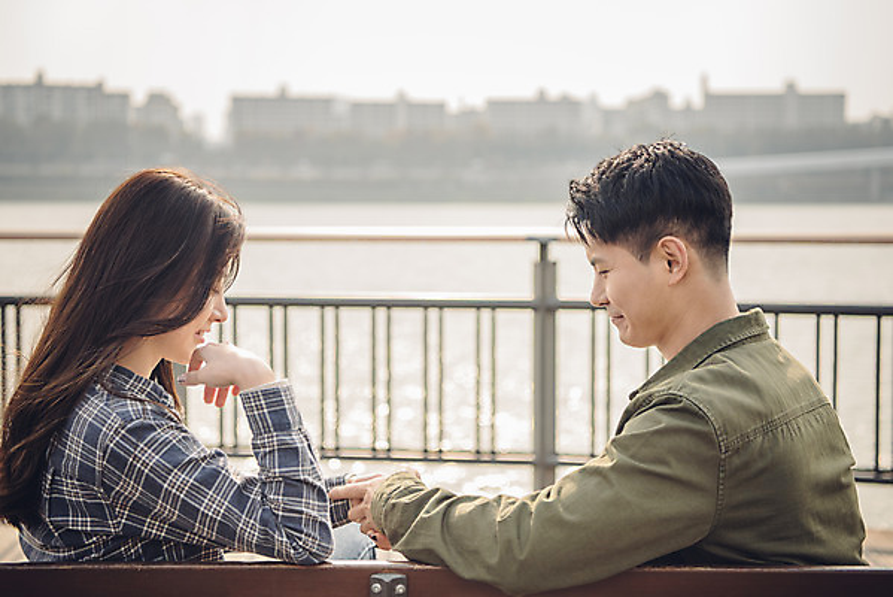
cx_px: 446
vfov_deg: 24.6
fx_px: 1365
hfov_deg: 36.2
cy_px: 298
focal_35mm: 55
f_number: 3.2
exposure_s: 1/800
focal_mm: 55
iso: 250
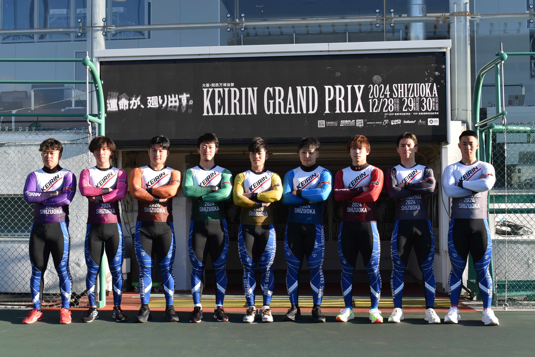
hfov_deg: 38.9
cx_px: 268
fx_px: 758
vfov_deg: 26.5
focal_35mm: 51
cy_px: 178
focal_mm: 34
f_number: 8
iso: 200
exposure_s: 1/250
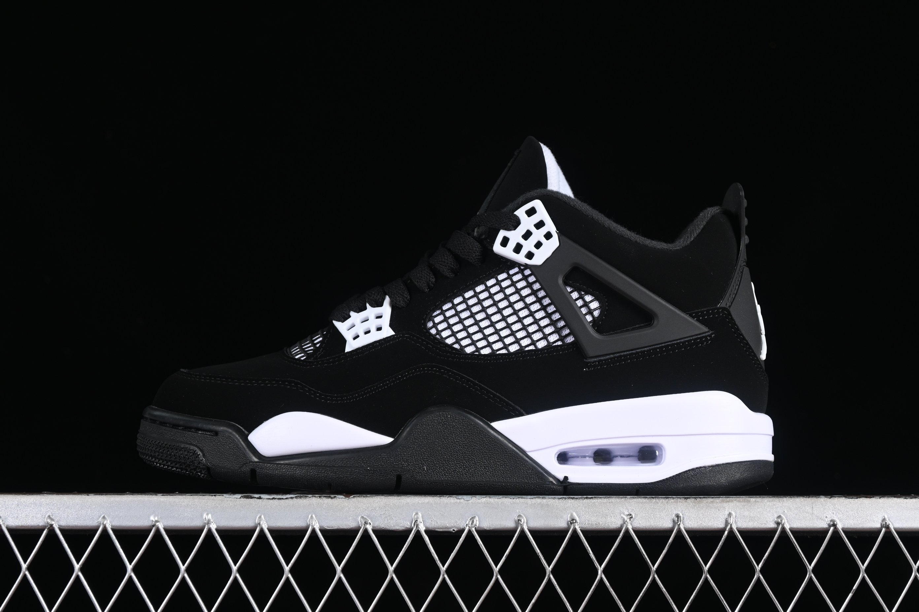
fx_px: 1914
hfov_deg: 27.0
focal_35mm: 75
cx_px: 460
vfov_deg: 18.2
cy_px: 306
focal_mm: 50
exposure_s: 1/50
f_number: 6.3
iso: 160
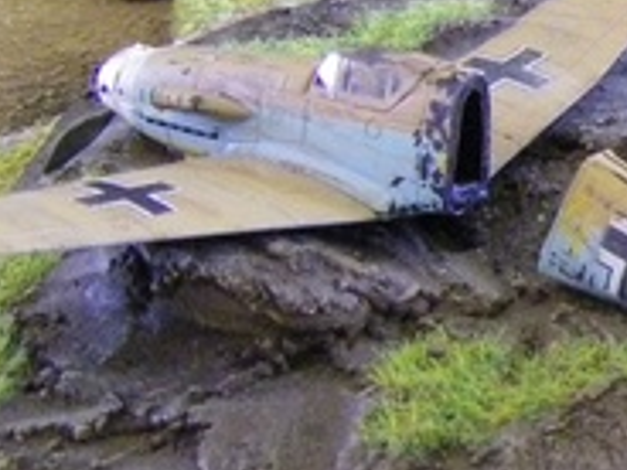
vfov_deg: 9.4
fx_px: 2844
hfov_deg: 11.9
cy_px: 109
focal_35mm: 157
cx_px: 1002
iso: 640
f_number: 3.5
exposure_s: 1/50
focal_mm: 6.3
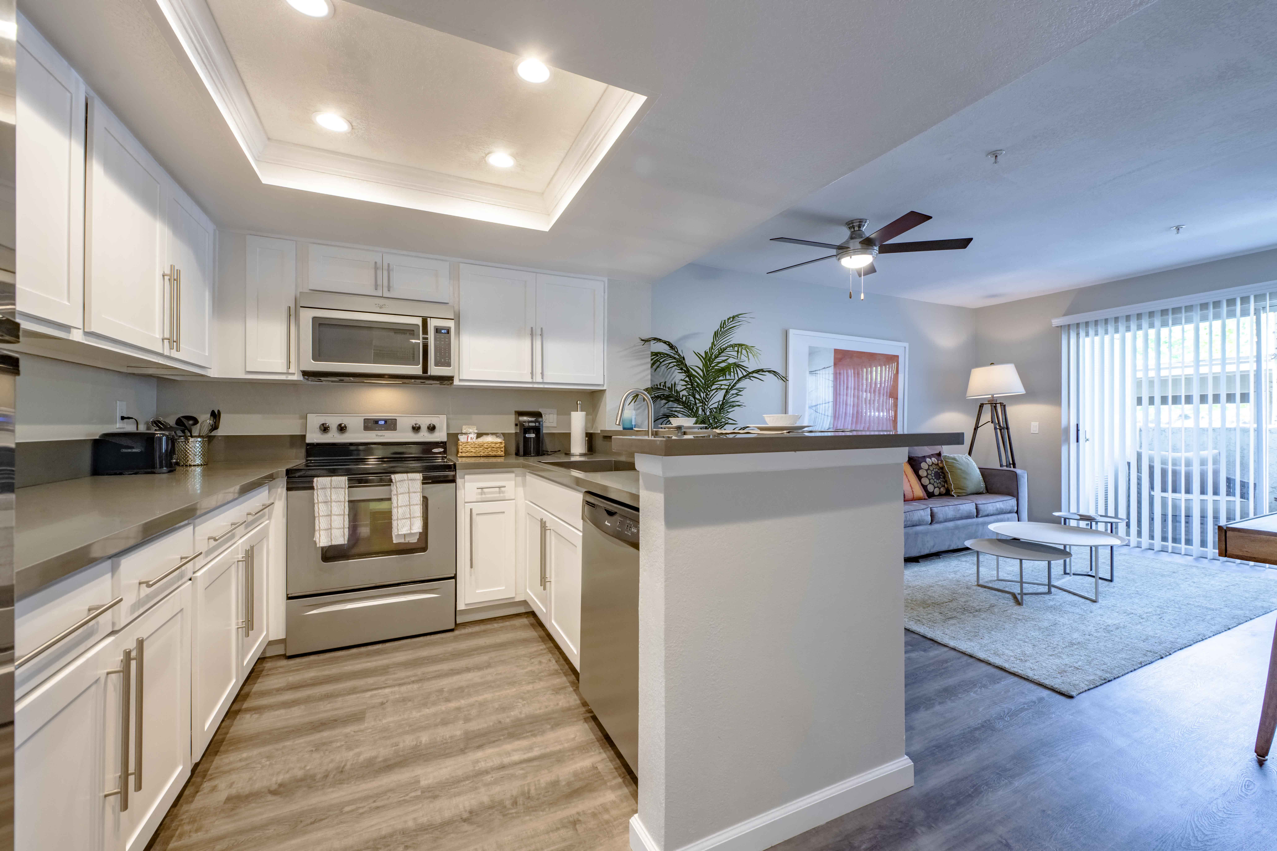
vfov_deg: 81.2
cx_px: 638
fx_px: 497
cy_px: 426
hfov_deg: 104.3
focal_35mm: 14
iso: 400
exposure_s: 1/13
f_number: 8
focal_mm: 14
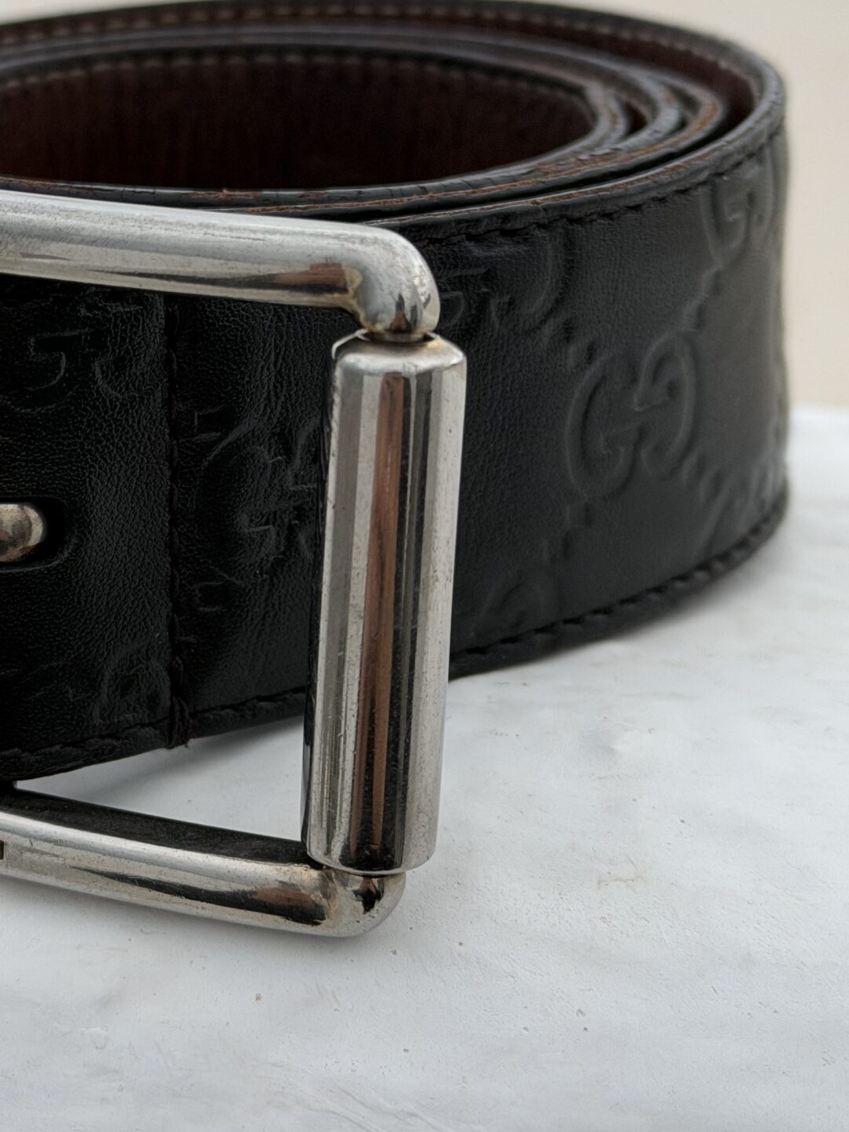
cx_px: 164
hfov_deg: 17.2
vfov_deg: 23.0
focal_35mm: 85
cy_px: 418
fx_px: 2780
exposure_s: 1/4587
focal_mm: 6.76
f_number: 1.78
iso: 80
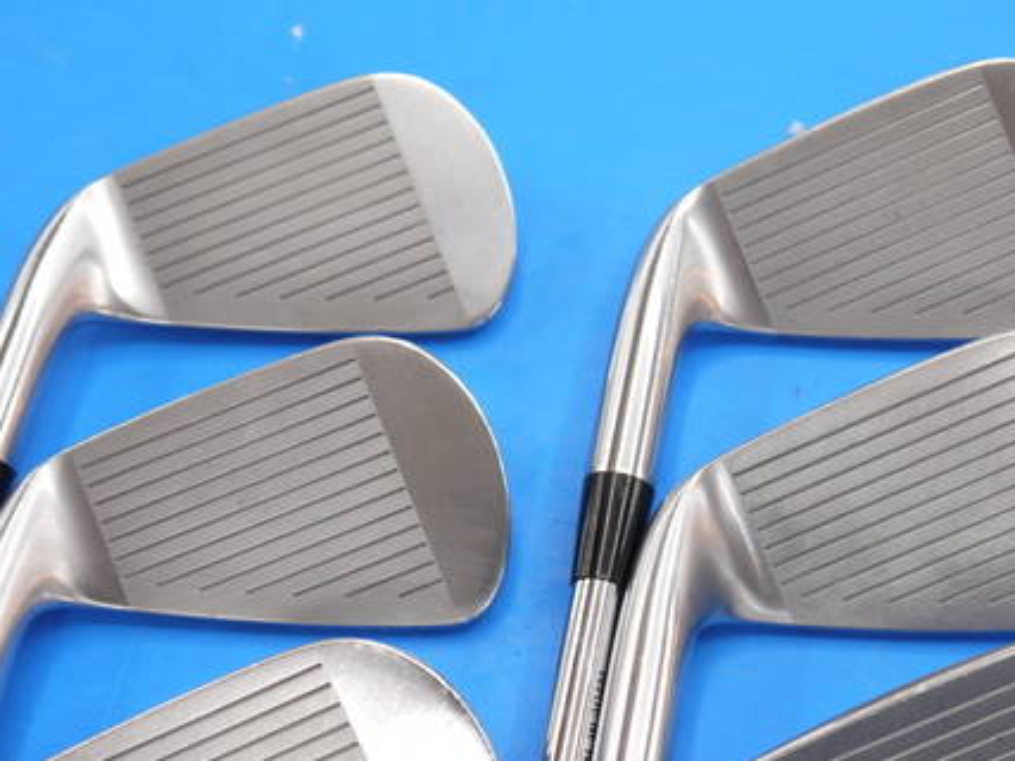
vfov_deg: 24.3
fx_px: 1759
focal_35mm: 60
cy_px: 511
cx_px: 606
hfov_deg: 32.1
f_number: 4.2
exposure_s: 1/125
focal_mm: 20
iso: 400
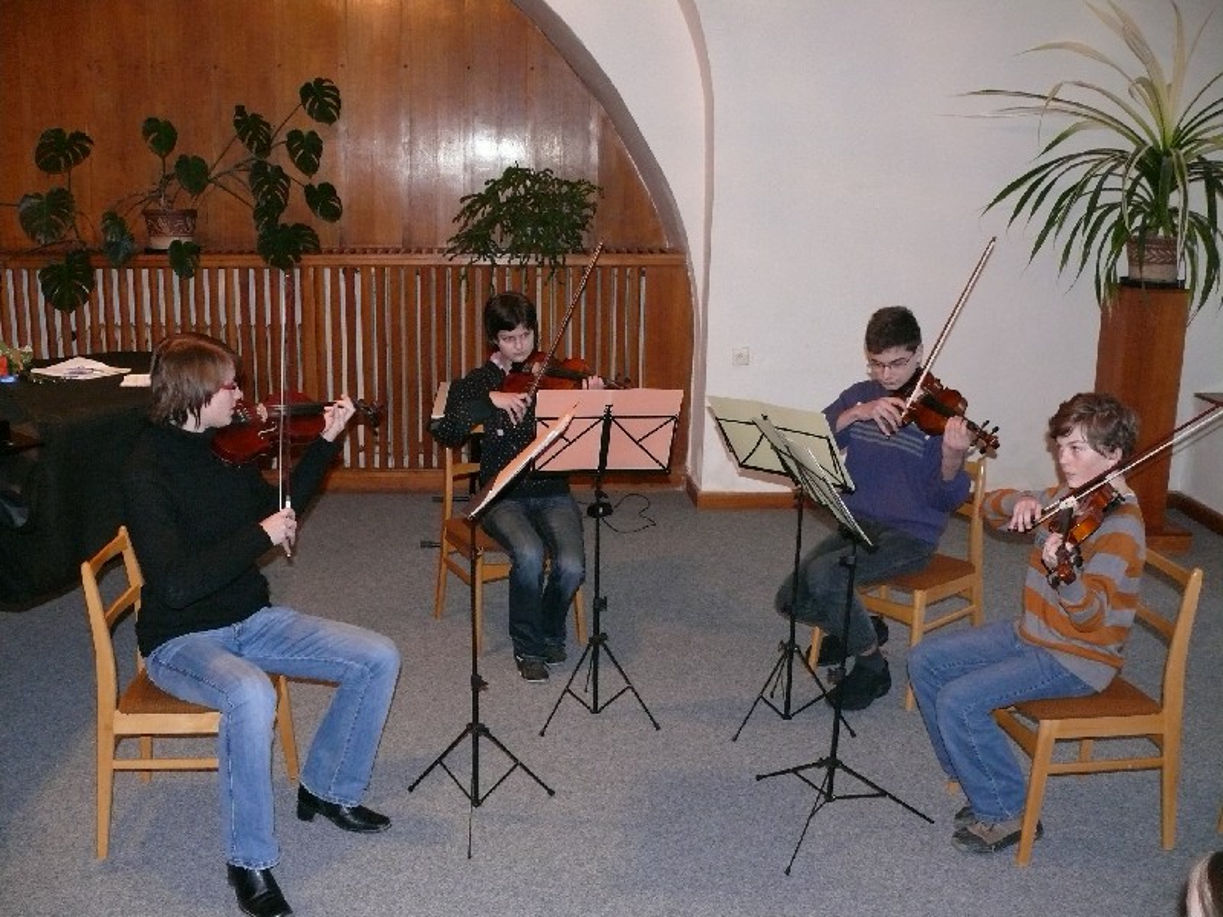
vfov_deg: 40.7
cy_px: 458
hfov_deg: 52.6
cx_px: 612
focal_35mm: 35
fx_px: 1237
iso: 400
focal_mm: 7.4
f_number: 2.8
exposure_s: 1/30
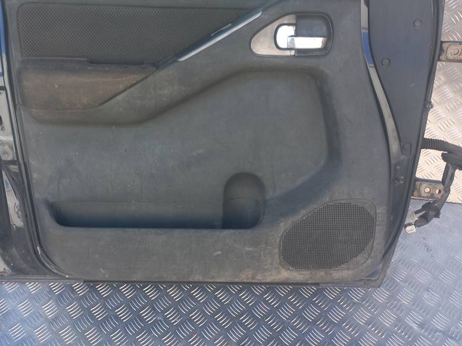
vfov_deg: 42.7
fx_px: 440
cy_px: 134
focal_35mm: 33
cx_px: 189
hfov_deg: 55.0
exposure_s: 1/50
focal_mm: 4.6
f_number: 1.8
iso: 32
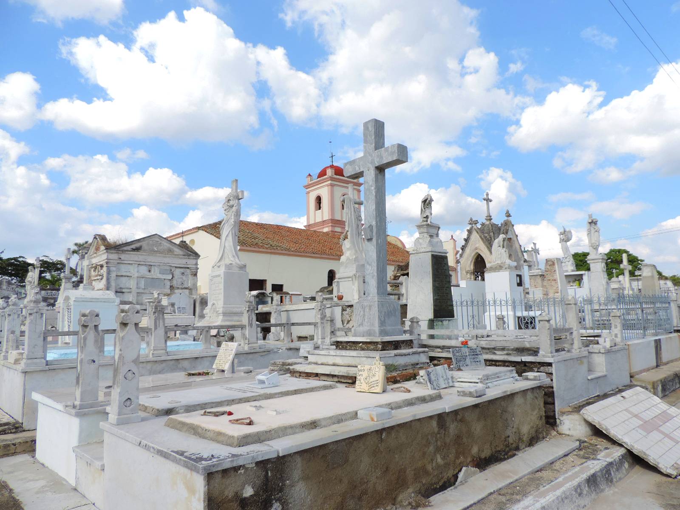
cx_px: 340
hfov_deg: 71.6
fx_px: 471
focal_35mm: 24
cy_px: 255
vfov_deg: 56.8
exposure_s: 1/1250
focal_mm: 4.3
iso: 80
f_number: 3
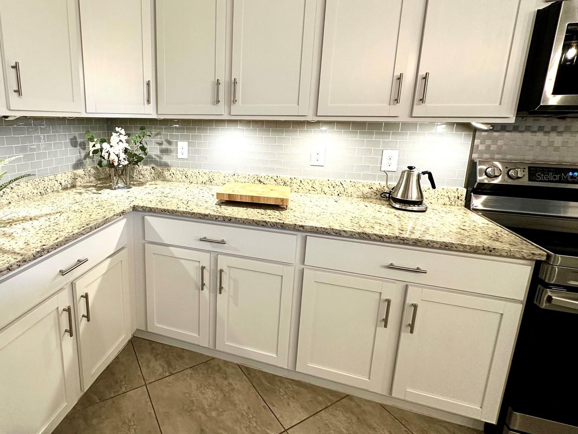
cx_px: 208
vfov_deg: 70.9
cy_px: 176
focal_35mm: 18
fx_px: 301
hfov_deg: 85.6
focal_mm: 2.22
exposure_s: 1/60
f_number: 2.2
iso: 200
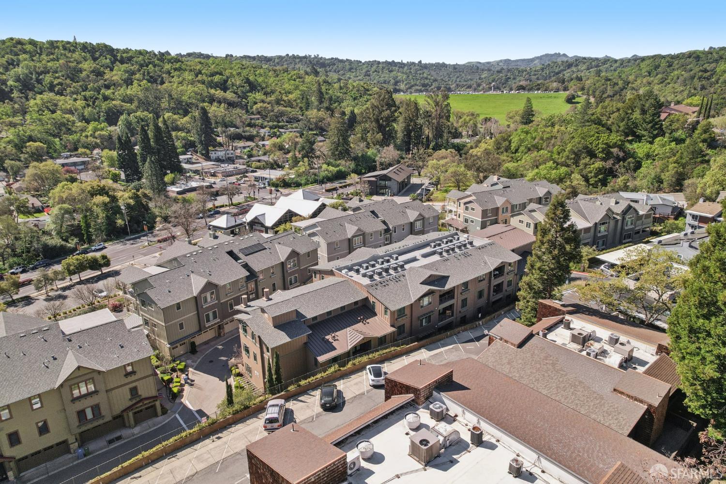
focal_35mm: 22
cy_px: 242
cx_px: 363
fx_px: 443
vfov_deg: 57.2
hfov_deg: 78.6
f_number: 2.8
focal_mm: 8.4
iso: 100
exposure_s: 1/180
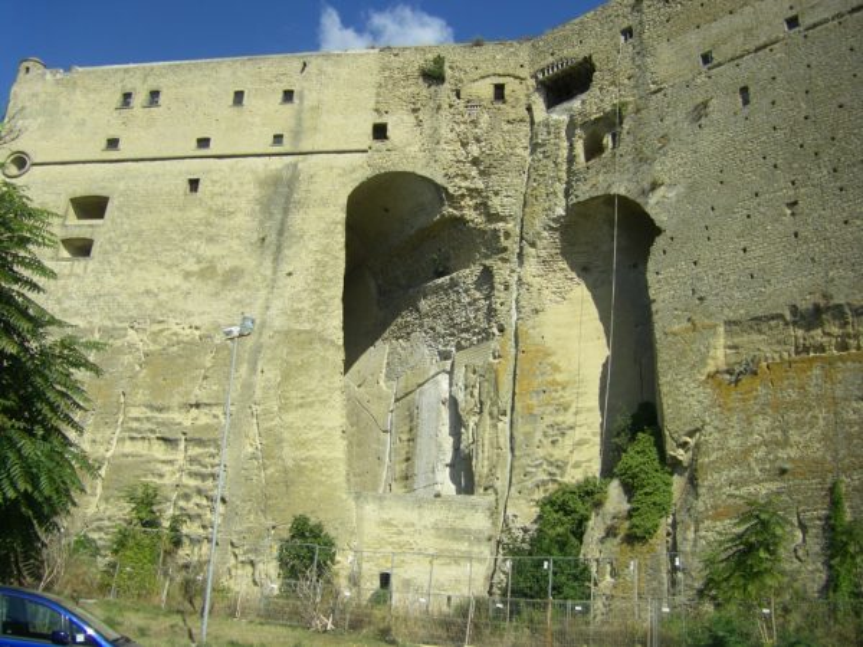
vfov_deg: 37.7
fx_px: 947
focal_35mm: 38
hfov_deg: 49.0
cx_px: 432
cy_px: 324
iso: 64
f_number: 7
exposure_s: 1/200
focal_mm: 6.3
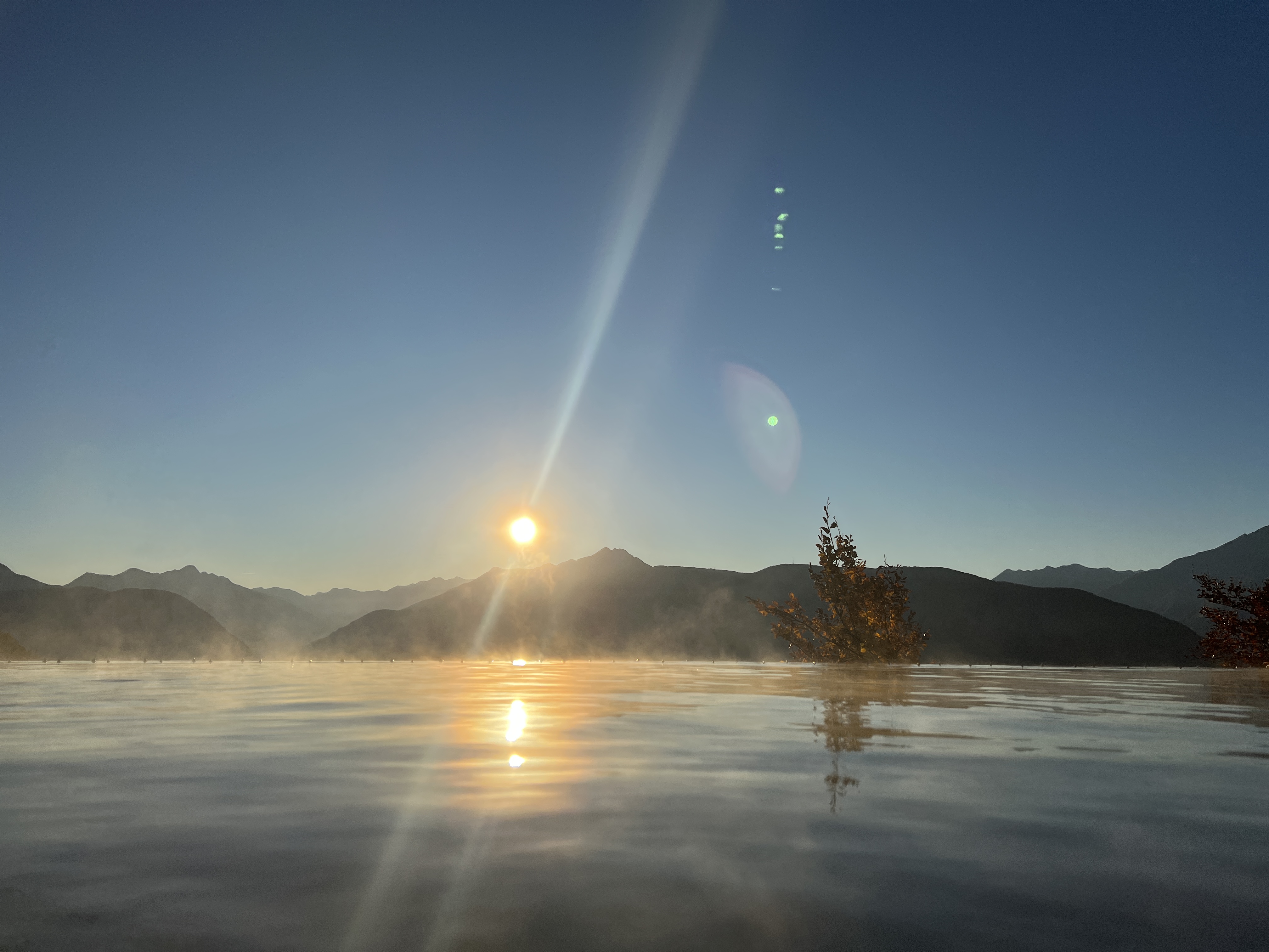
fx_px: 953
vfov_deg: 53.1
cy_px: 476
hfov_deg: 67.3
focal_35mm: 26
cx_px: 634
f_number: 1.5
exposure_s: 1/19231
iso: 32
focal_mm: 5.7
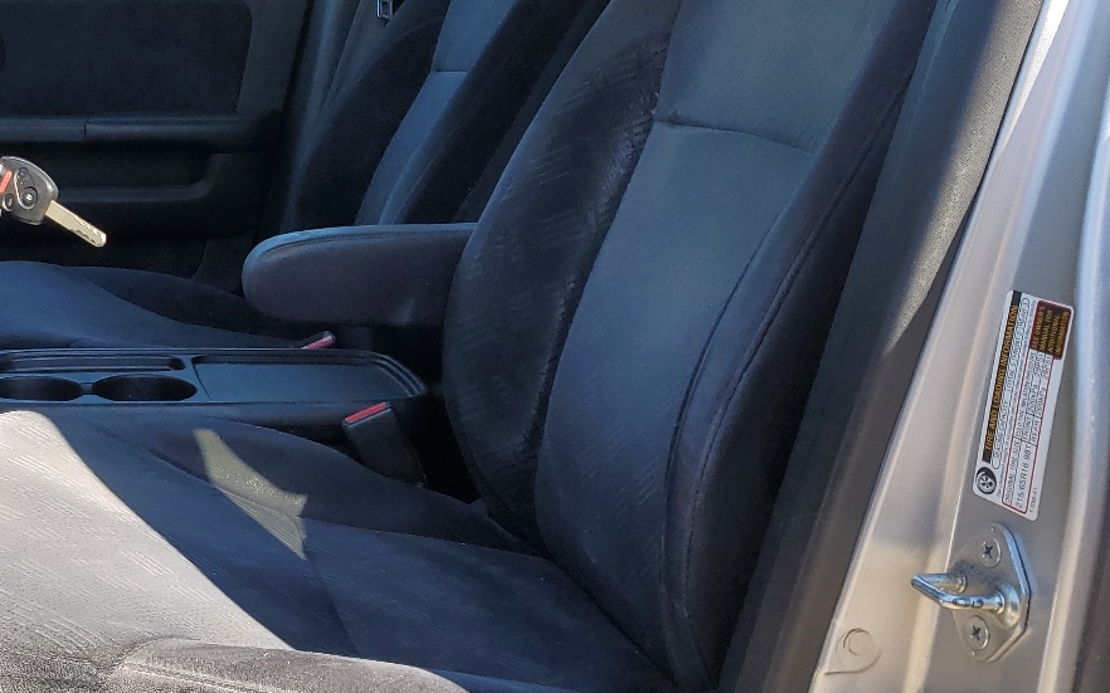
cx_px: 184
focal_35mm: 50
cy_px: 270
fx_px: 1512
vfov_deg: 25.8
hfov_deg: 38.4
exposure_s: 1/769
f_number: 1.5
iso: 50
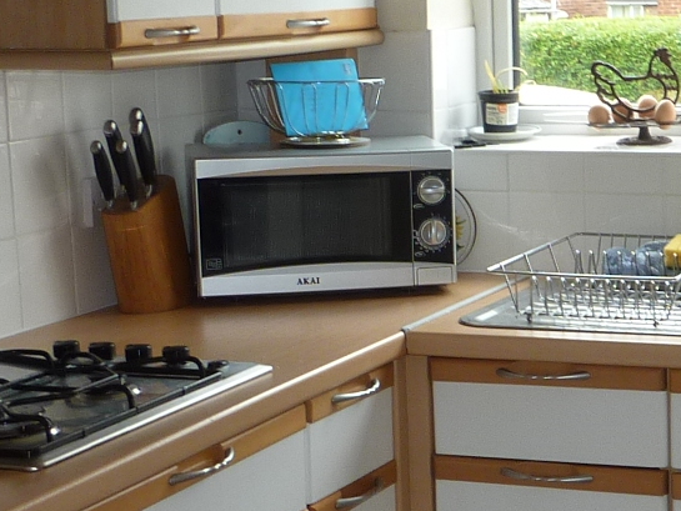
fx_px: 1850
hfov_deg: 20.3
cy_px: 295
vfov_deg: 15.7
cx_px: 659
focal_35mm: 94
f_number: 3.3
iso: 100
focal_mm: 4.1
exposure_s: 1/30
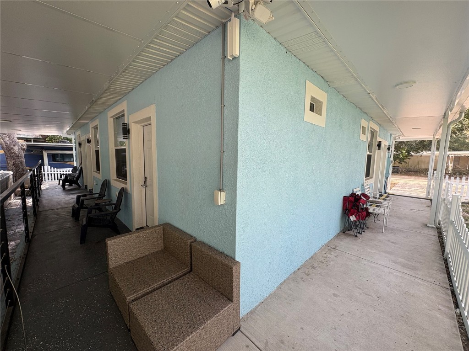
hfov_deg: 102.1
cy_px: 176
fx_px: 190
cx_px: 234
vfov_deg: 85.7
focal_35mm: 14
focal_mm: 2.22
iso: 40
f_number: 2.2
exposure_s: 1/128
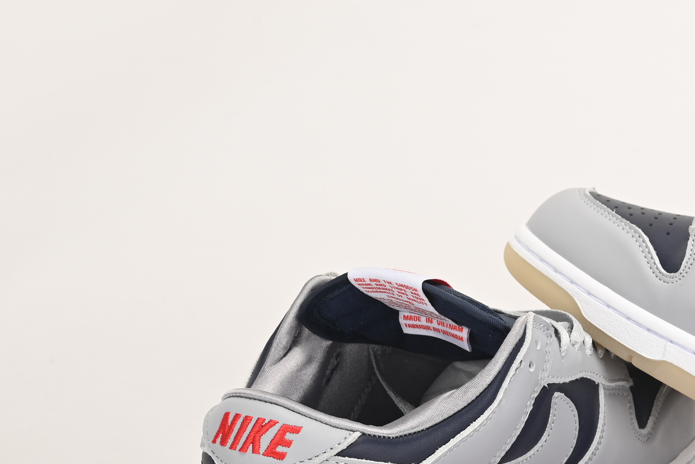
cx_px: 652
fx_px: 2182
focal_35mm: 113
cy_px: 504
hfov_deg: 17.8
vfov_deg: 12.0
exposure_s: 1/200
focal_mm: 46
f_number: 11
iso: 100
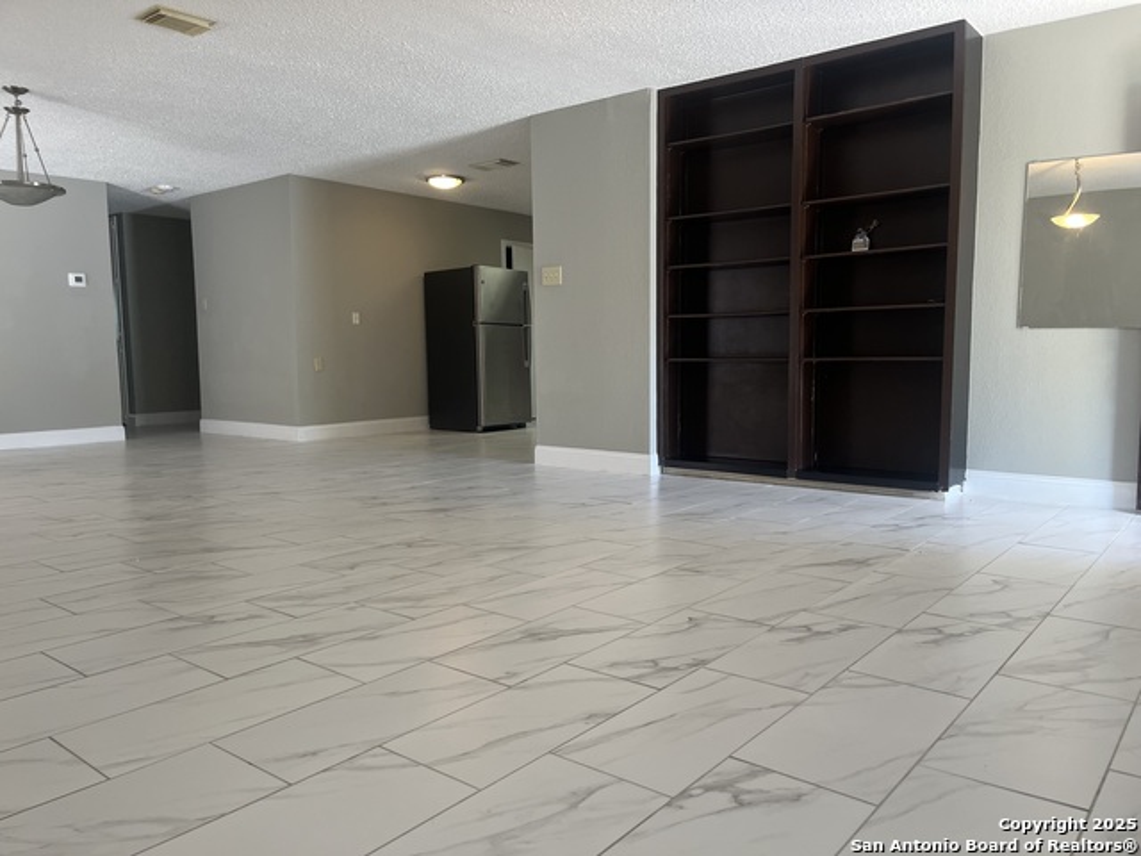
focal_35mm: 26
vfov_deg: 53.1
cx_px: 570
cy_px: 428
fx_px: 857
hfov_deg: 67.3
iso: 125
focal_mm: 5.1
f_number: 1.6
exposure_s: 1/120
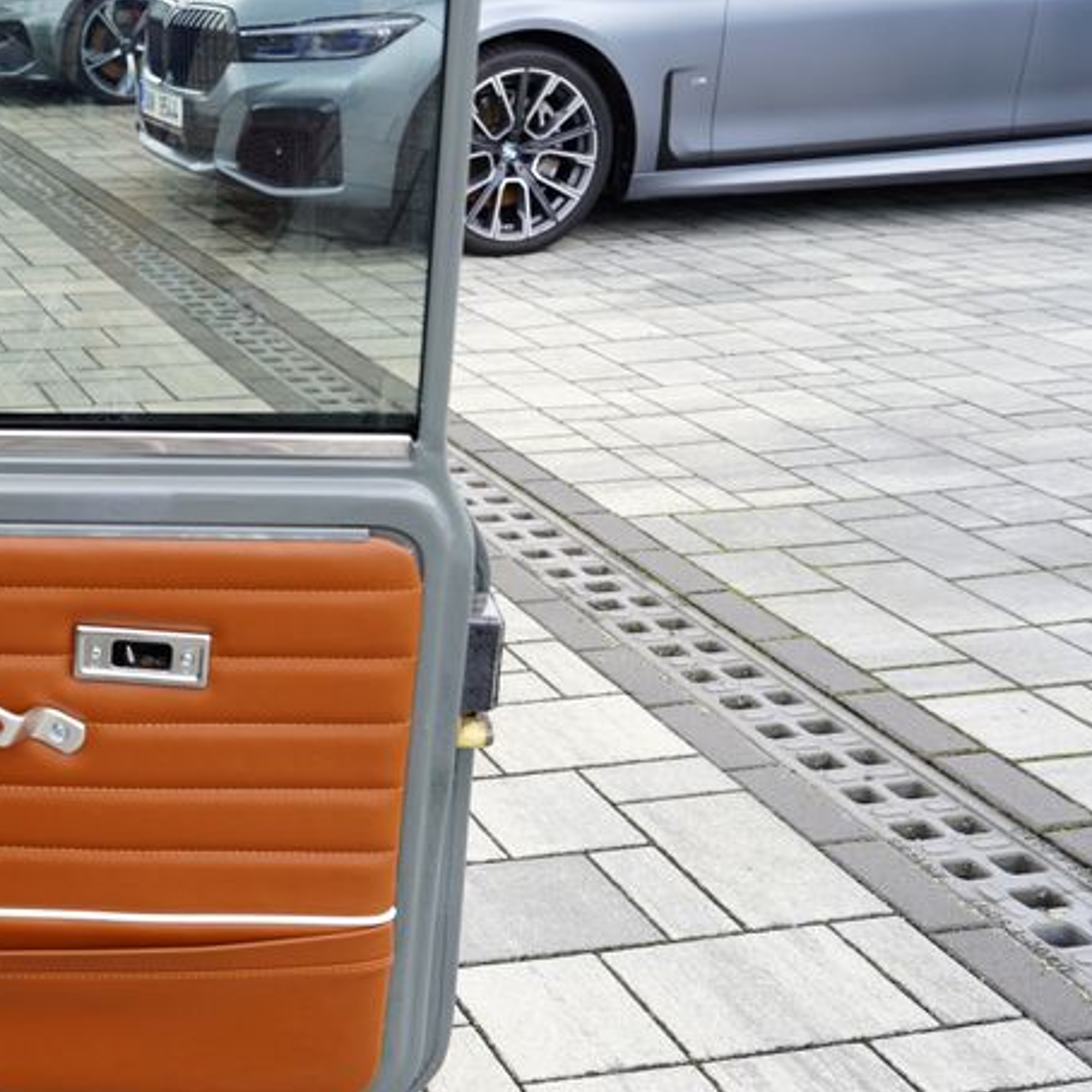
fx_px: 1642
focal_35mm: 46
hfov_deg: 32.1
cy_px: 492
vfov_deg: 36.8
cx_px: -130
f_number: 5
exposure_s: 1/80
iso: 100
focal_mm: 24
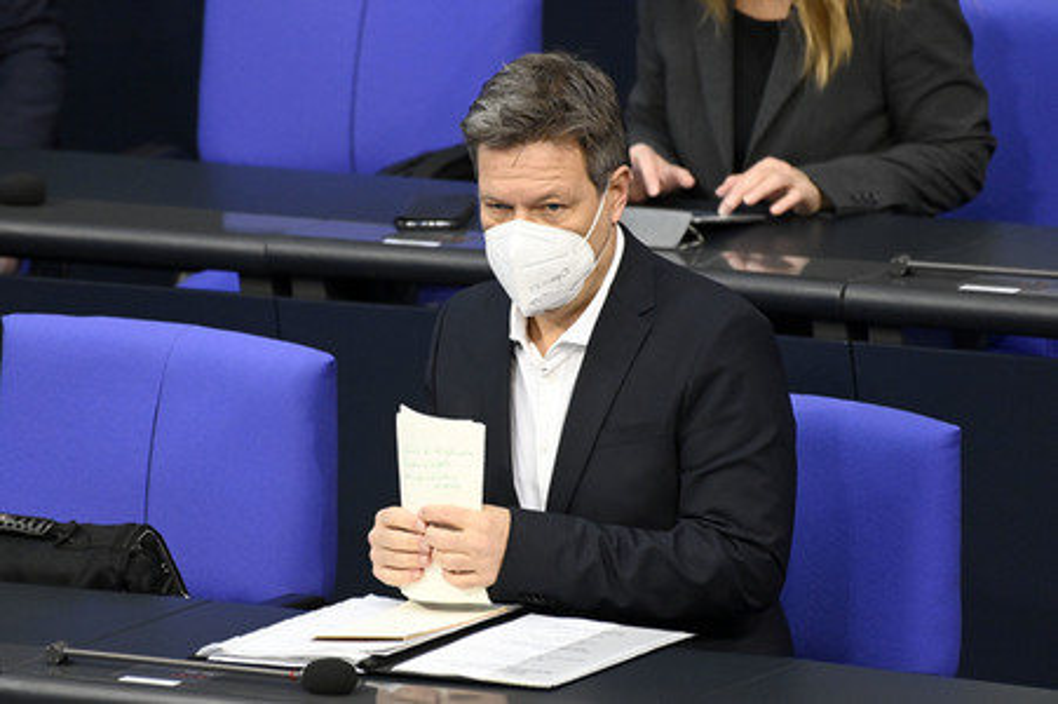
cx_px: 529
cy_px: 352
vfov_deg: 2.7
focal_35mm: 500
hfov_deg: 4.1
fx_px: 14683
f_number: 5.6
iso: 8000
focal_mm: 500
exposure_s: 1/200
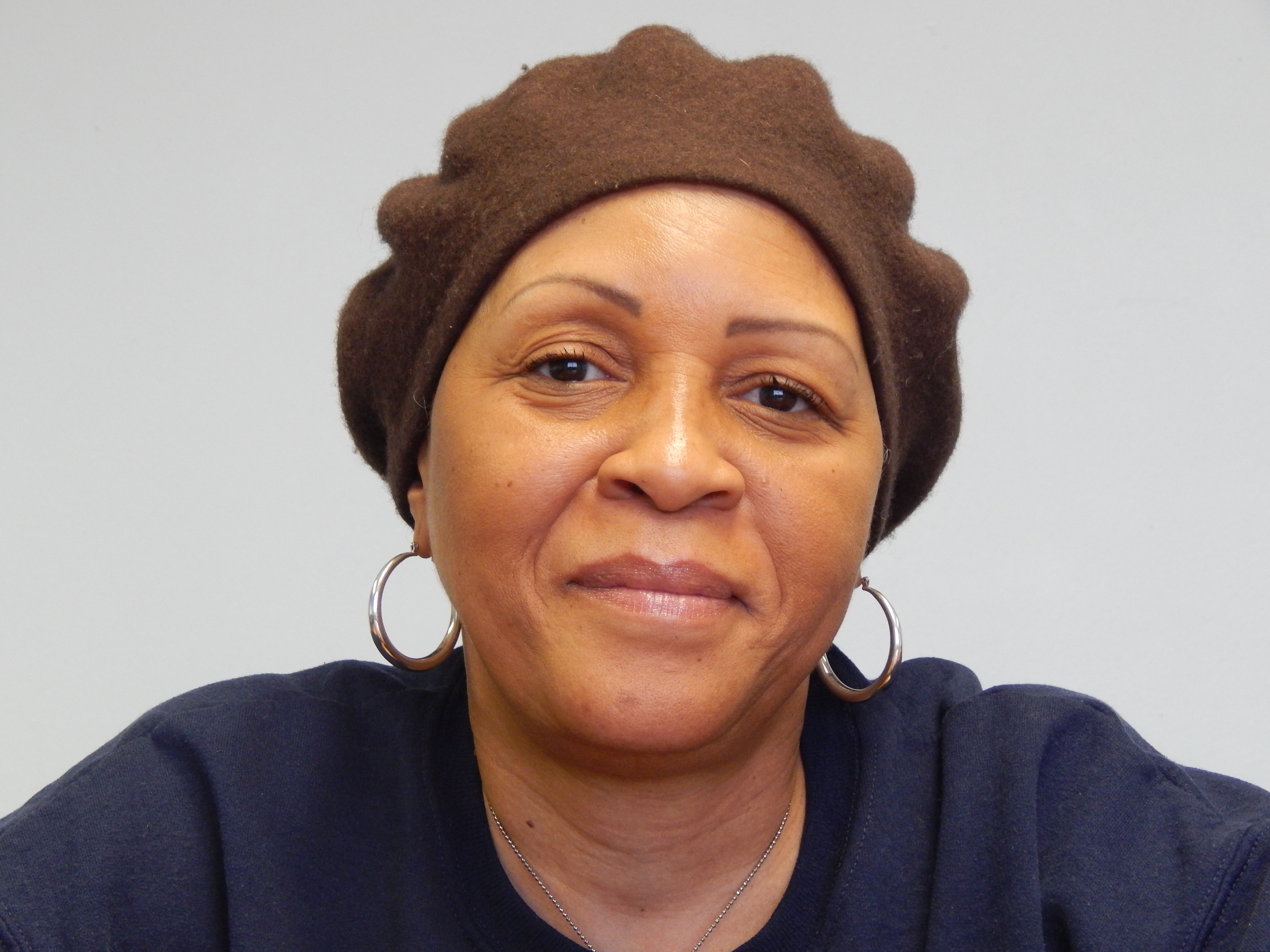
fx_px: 3852
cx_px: 635
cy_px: 476
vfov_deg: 14.1
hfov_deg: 18.7
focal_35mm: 105
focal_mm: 18.7
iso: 400
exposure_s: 1/25
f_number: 4.5
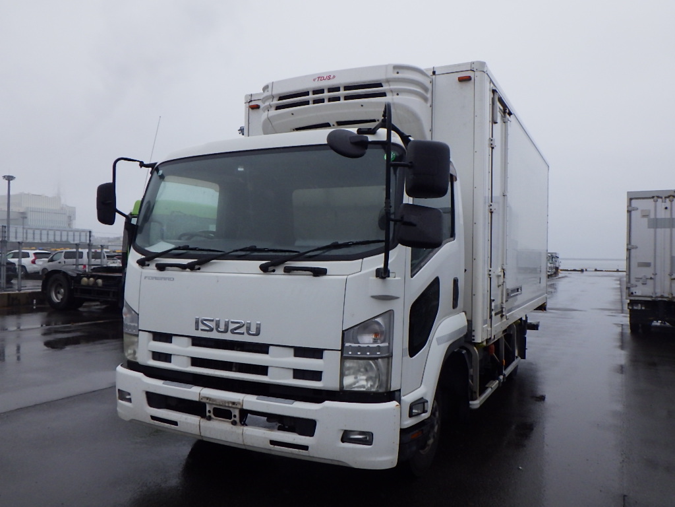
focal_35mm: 28
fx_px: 546
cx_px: 338
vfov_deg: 49.7
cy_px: 254
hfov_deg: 63.4
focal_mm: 5
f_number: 4.2
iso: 250
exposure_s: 1/640
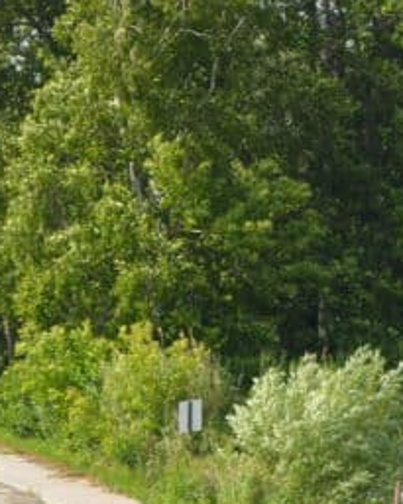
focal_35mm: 573
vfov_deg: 3.4
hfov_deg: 2.7
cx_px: -185
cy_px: 346
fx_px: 8538
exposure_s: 1/250
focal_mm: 102
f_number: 8
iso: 110
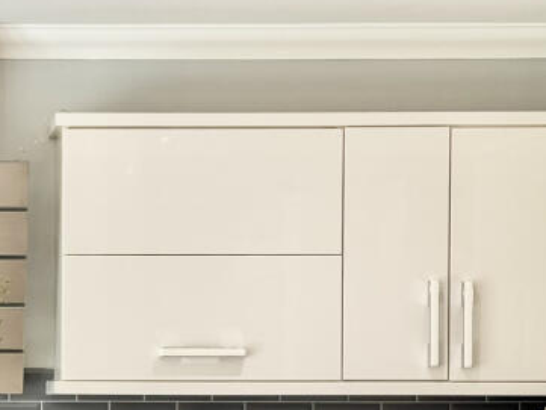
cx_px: -74
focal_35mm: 136
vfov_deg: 10.8
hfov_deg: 14.1
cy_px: 404
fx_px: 2146
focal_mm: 6.76
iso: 50
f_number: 1.78
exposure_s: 1/121
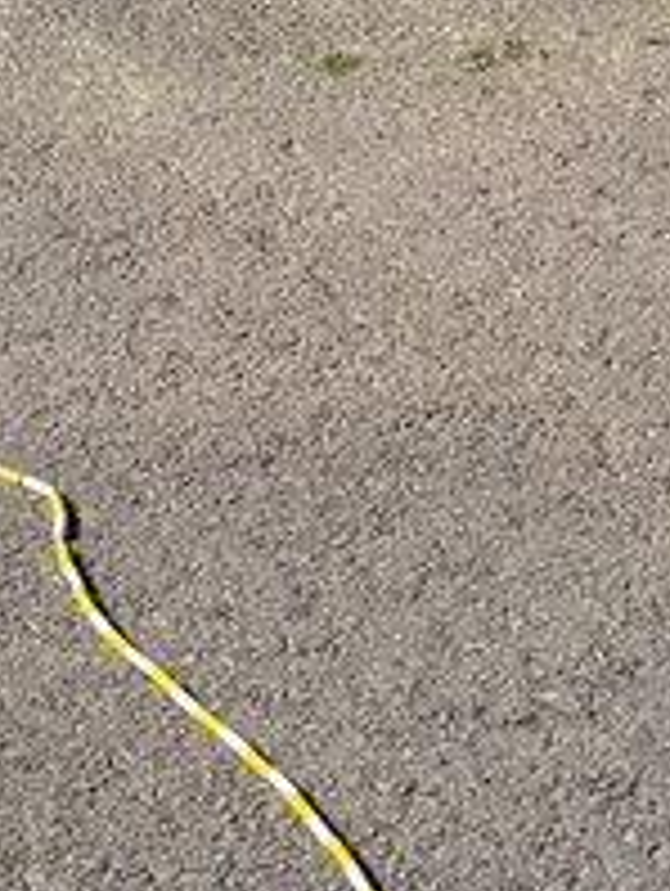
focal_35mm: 124
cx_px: 423
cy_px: 198
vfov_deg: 15.8
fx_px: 3193
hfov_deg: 12.0
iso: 80
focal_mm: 6.76
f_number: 1.78
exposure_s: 1/2710
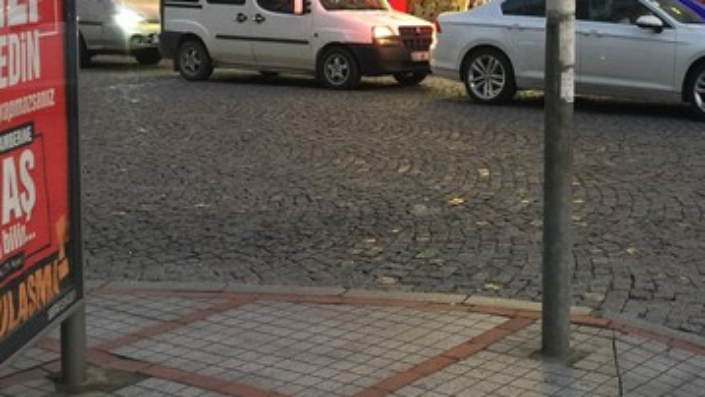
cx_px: 516
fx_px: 1103
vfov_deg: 20.1
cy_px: 75
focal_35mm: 59
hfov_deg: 34.8
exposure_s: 1/17
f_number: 2.2
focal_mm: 4.15
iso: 100
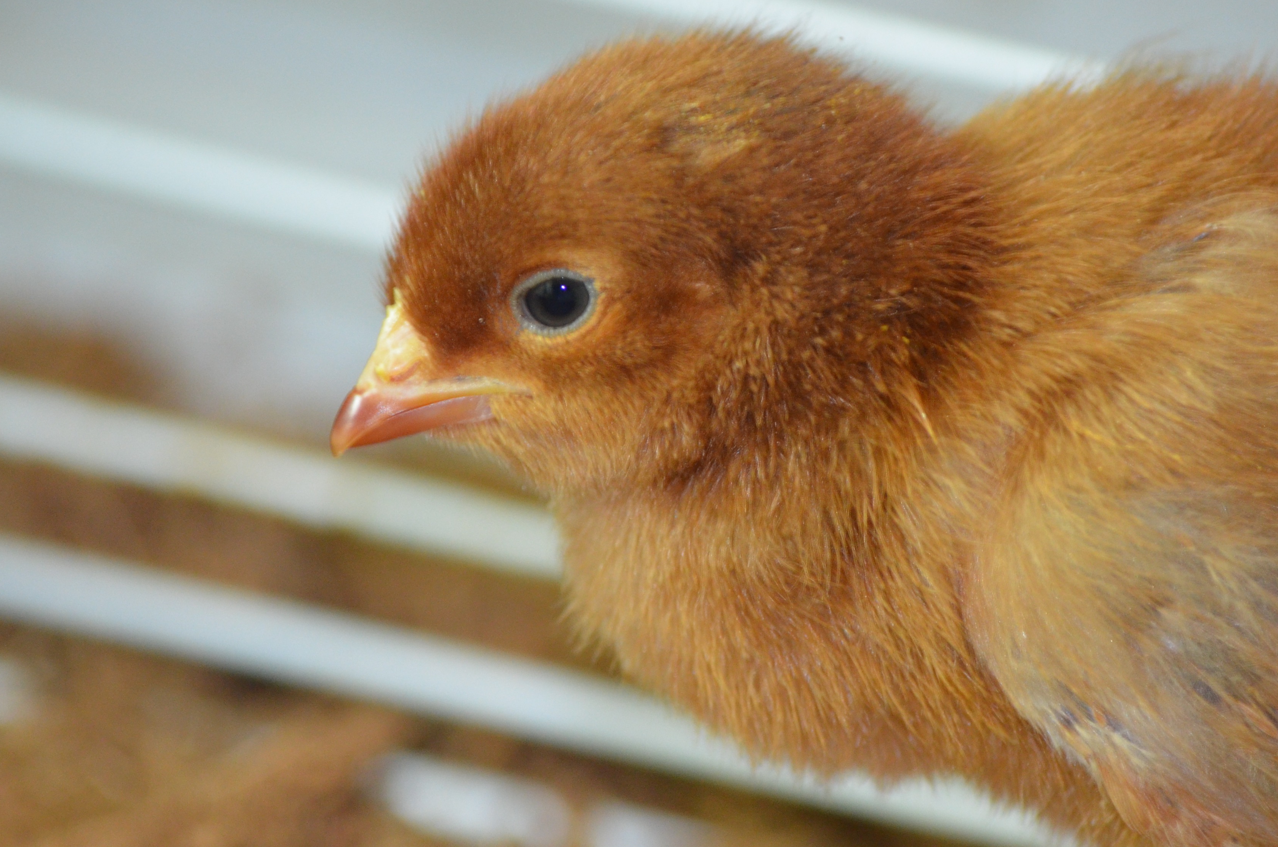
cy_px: 466
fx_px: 16403
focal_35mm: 463
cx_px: 797
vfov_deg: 3.0
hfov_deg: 4.5
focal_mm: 210
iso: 1400
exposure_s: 1/60
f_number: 5.3
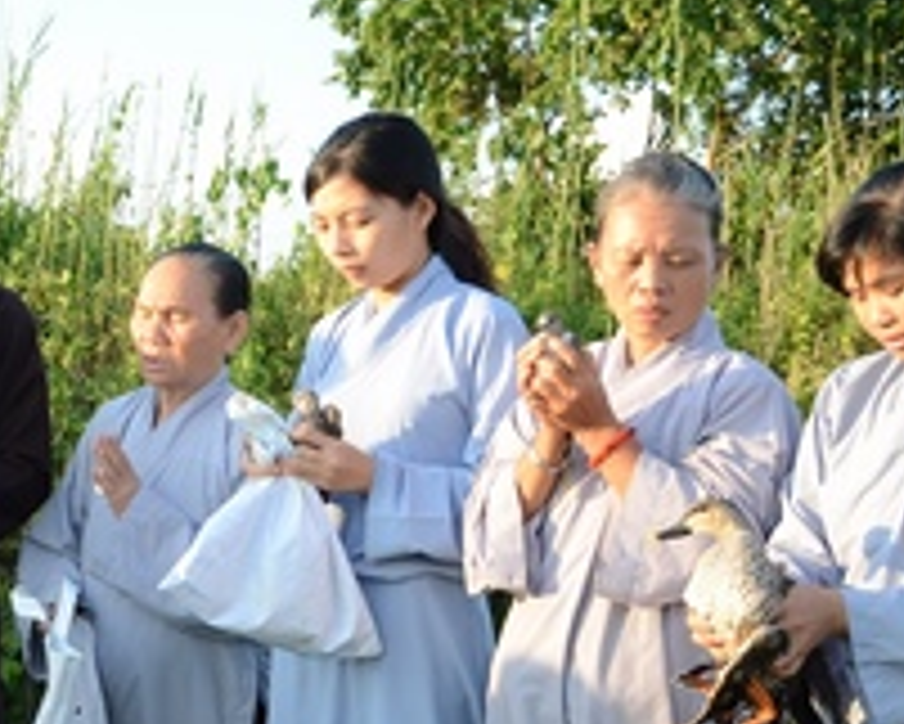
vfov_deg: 15.2
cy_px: 672
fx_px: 2677
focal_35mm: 100
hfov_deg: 18.0
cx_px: -234
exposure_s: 1/125
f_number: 8
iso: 250
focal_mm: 22
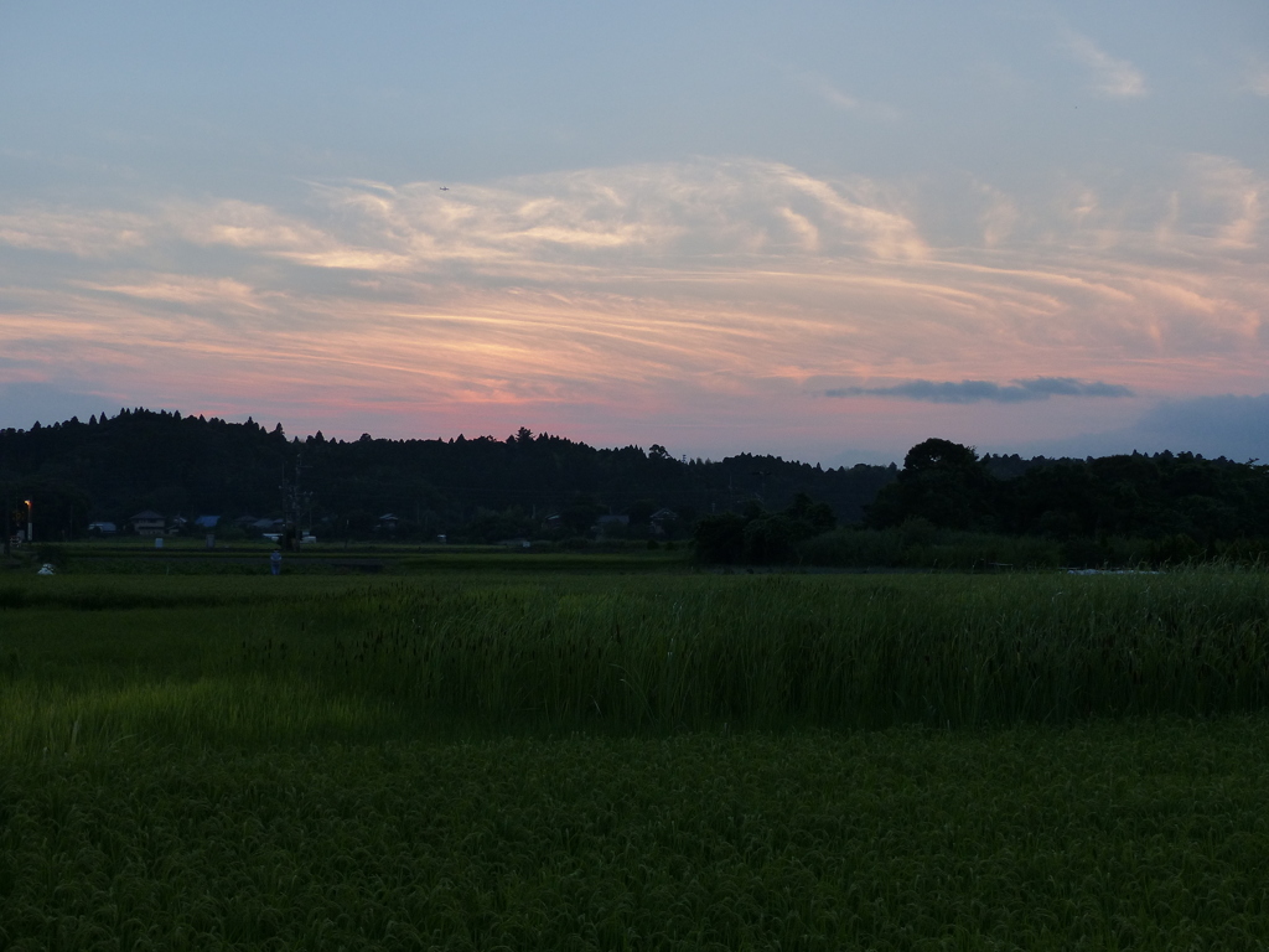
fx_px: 1650
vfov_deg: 32.2
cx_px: 634
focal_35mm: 45
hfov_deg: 42.1
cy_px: 476
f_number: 2.8
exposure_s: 1/250
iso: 160
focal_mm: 8.1
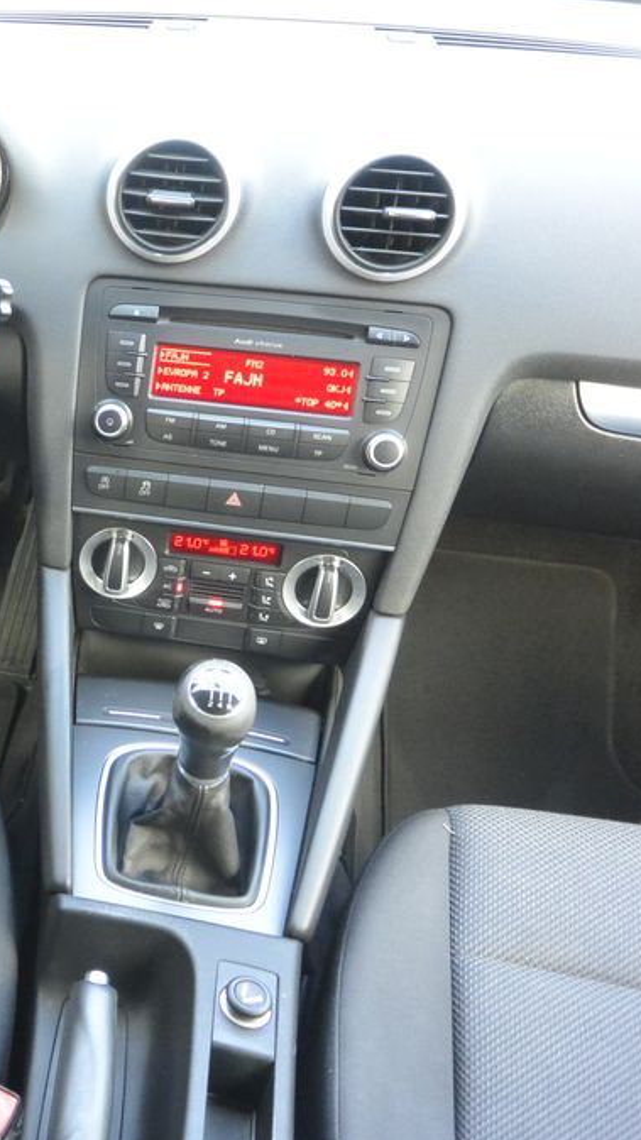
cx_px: -125
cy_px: 574
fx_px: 1300
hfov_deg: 25.0
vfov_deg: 47.4
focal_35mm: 43
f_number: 3.5
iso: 1100
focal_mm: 10
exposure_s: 1/30
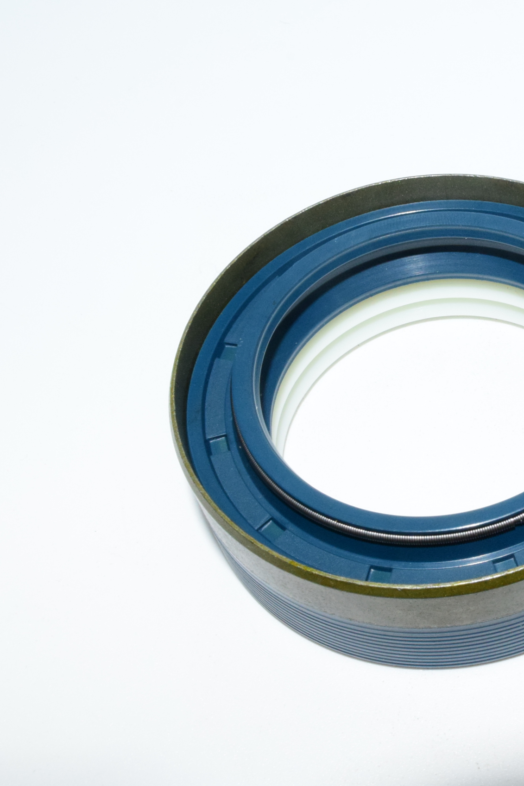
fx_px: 1329
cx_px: 631
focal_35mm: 61
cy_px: 400
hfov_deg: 20.8
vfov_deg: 32.9
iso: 1600
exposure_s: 1/60
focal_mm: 23
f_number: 25
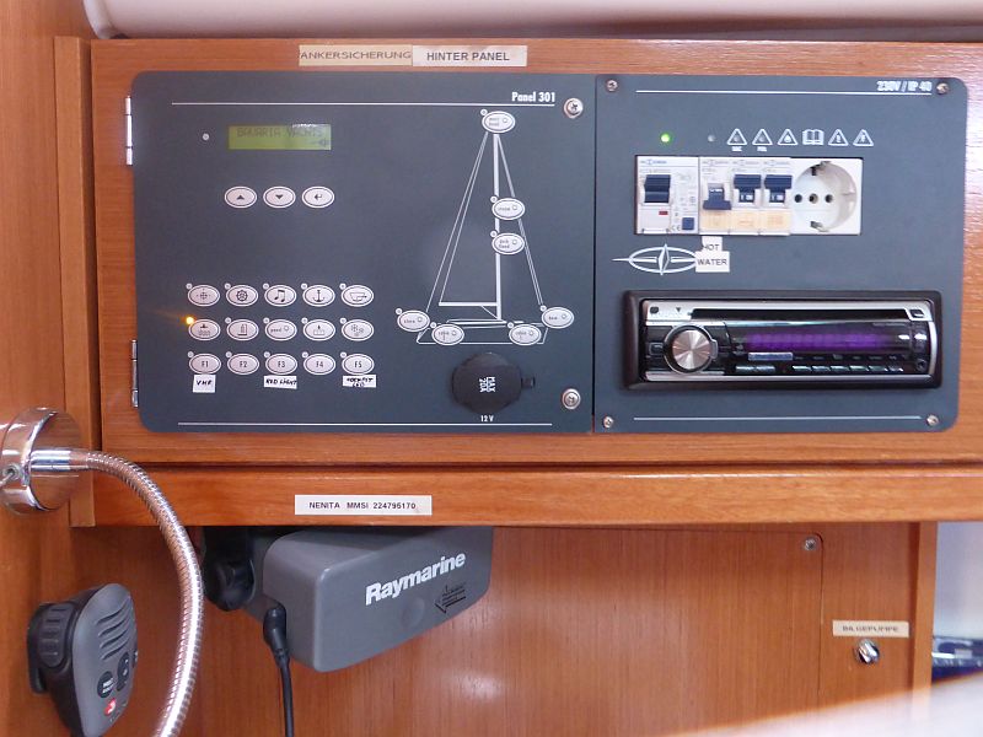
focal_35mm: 25
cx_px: 492
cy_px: 368
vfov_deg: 54.9
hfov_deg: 69.4
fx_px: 710
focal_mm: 4.3
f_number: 3.3
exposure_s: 1/8
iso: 400
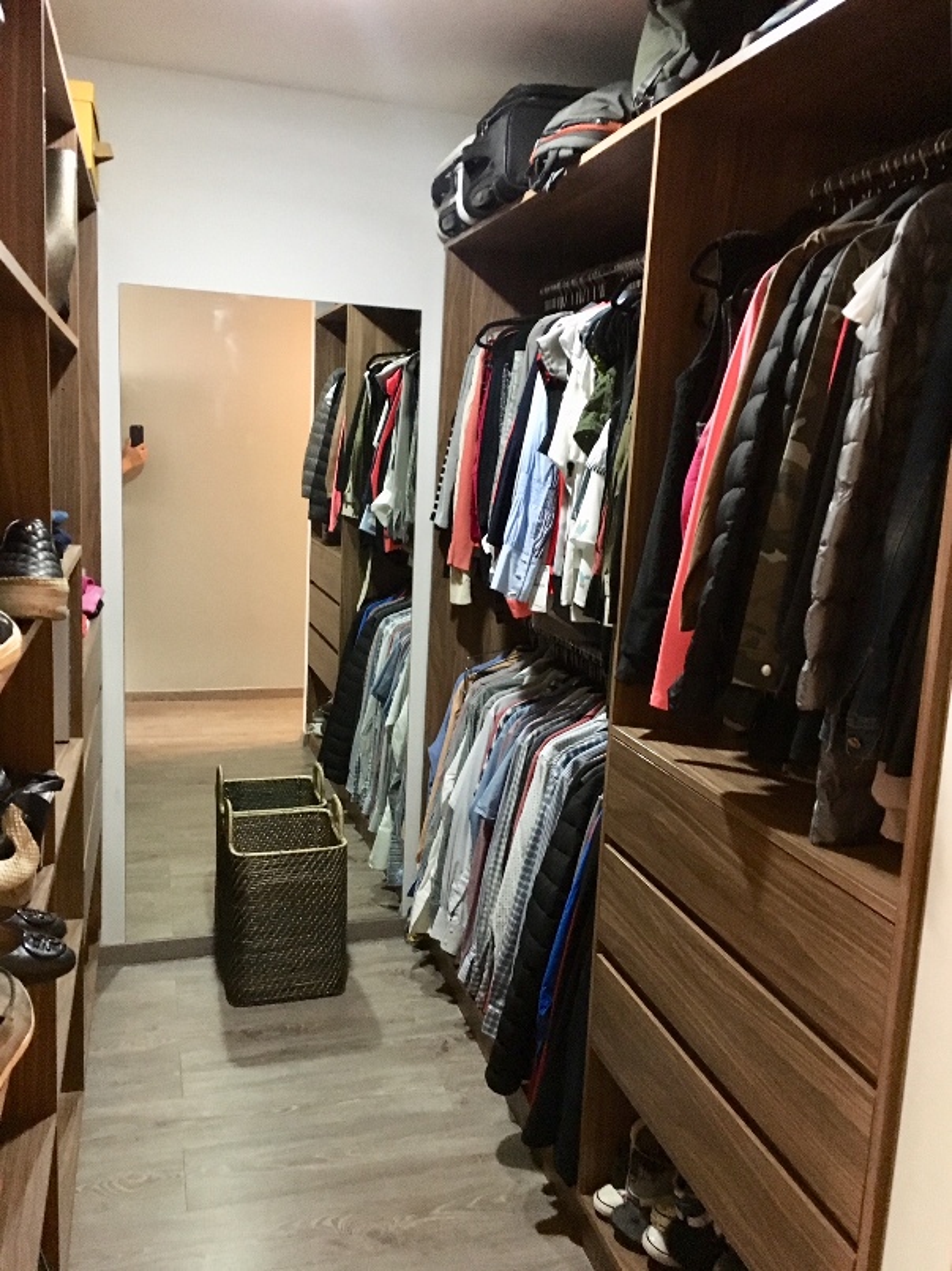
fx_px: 1064
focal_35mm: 29
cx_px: 476
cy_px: 636
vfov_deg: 61.7
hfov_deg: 48.2
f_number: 2.2
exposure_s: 1/15
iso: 250
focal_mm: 4.15
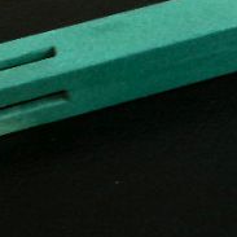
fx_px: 720
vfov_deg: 18.6
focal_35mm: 93
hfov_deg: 18.6
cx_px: 180
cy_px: 58
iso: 200
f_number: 2.8
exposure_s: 1/8
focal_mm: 5.8
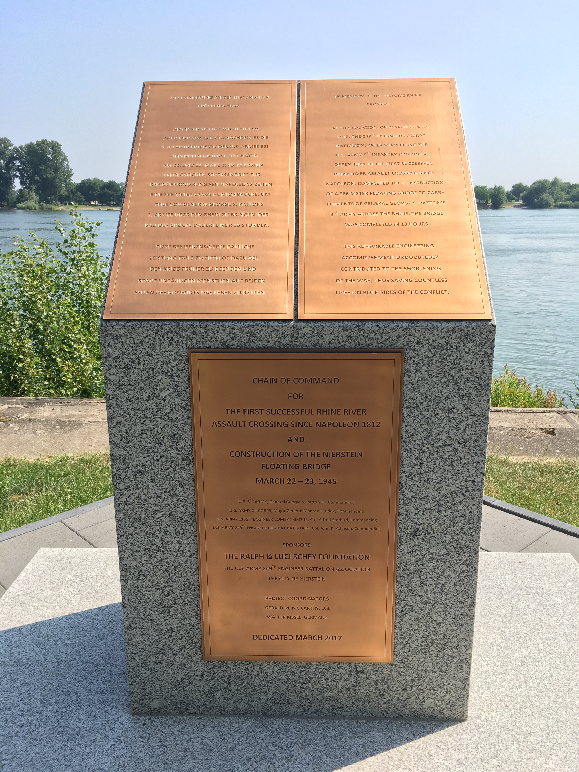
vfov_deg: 61.7
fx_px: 647
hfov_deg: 48.2
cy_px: 386
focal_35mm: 29
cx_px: 290
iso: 25
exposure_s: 1/810
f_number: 2.2
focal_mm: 4.15
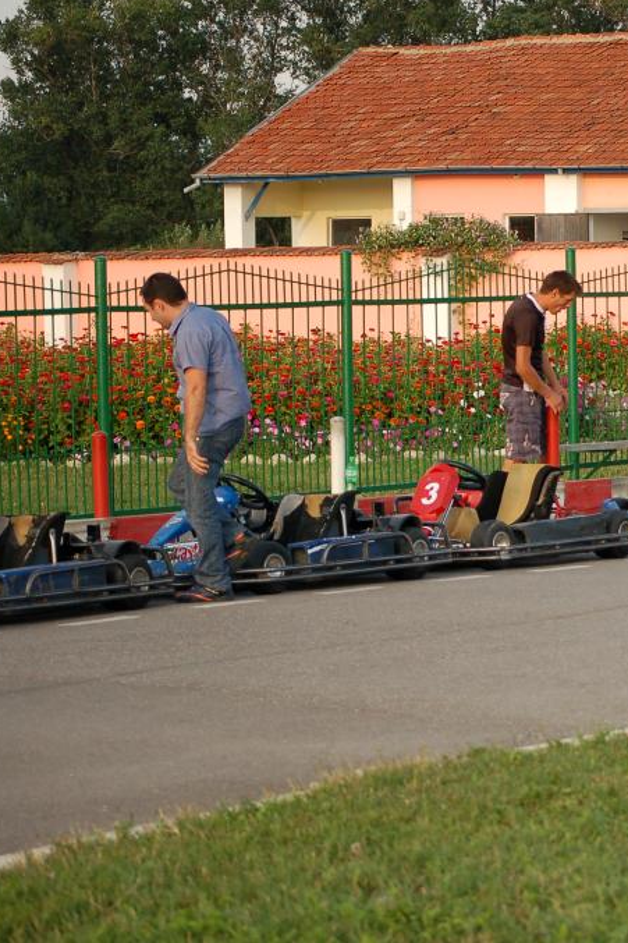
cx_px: 671
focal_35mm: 125
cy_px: 470
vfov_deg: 16.4
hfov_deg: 10.9
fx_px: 3266
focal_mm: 55
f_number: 4
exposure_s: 1/800
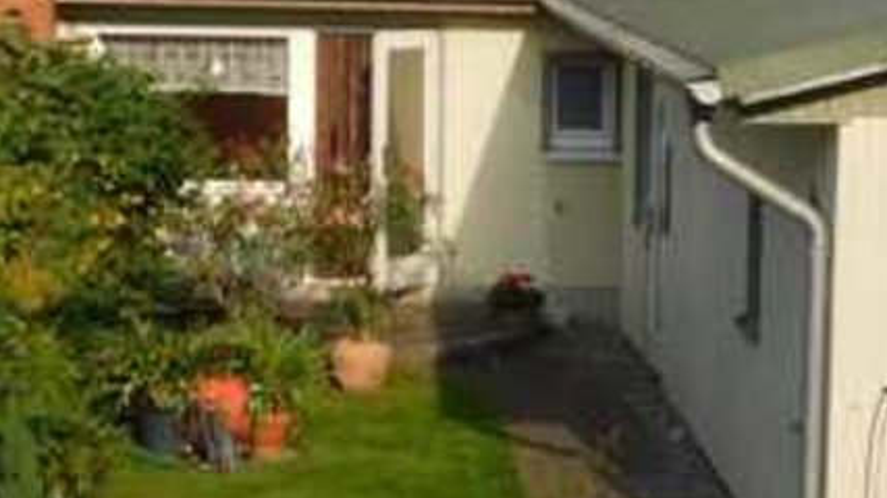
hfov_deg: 13.7
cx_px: 779
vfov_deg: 7.8
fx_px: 3668
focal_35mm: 156
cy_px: 411
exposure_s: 1/800
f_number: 3.8
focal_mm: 9
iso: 125
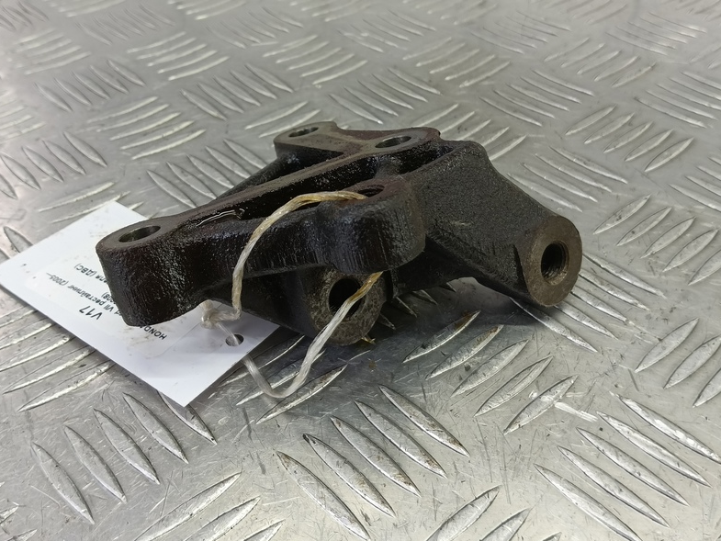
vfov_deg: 46.7
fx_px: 625
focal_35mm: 30
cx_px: 340
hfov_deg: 59.9
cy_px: 235
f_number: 1.6
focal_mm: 4.11
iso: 131
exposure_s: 1/50
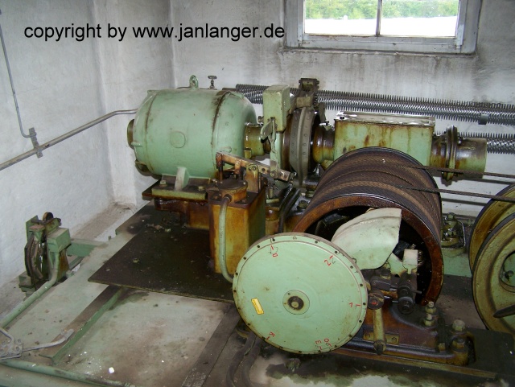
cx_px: 258
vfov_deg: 37.8
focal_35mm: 38
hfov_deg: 48.9
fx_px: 566
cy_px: 194
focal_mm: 6.3
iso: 100
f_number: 2.8
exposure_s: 1/60
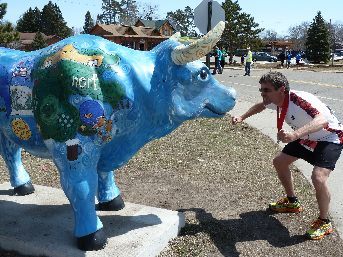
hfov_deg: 50.1
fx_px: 367
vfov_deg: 38.7
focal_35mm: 37
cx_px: 172
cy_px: 128
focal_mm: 6.1
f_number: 4.5
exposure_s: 1/500
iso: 80
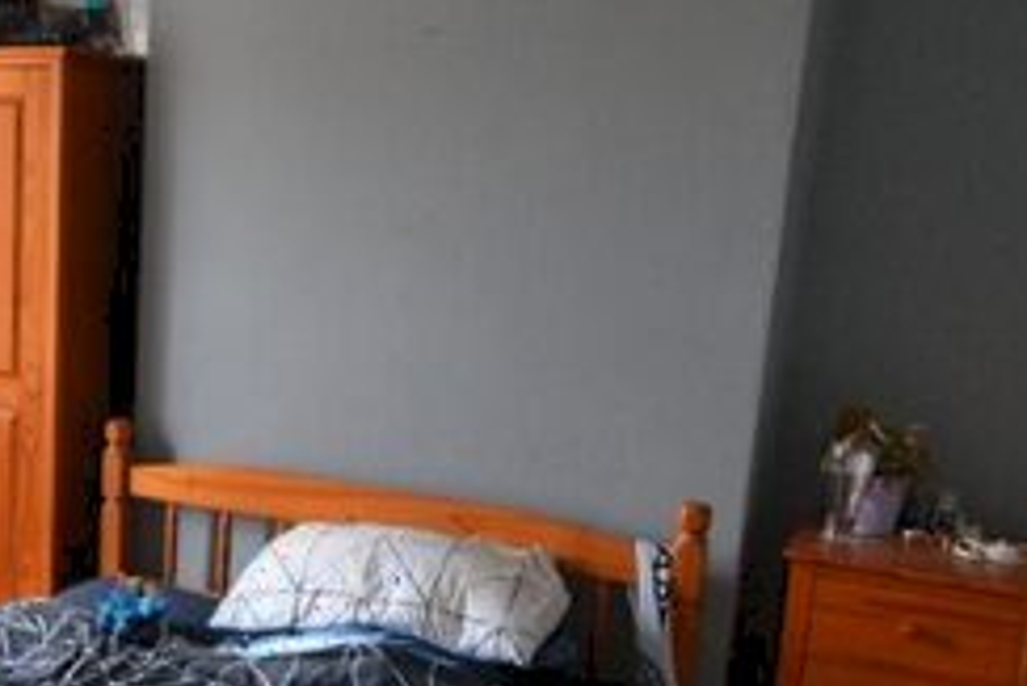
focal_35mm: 43
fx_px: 1227
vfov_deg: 30.9
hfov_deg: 43.3
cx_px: 202
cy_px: 469
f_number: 3.5
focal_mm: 10
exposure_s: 1/60
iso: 1000
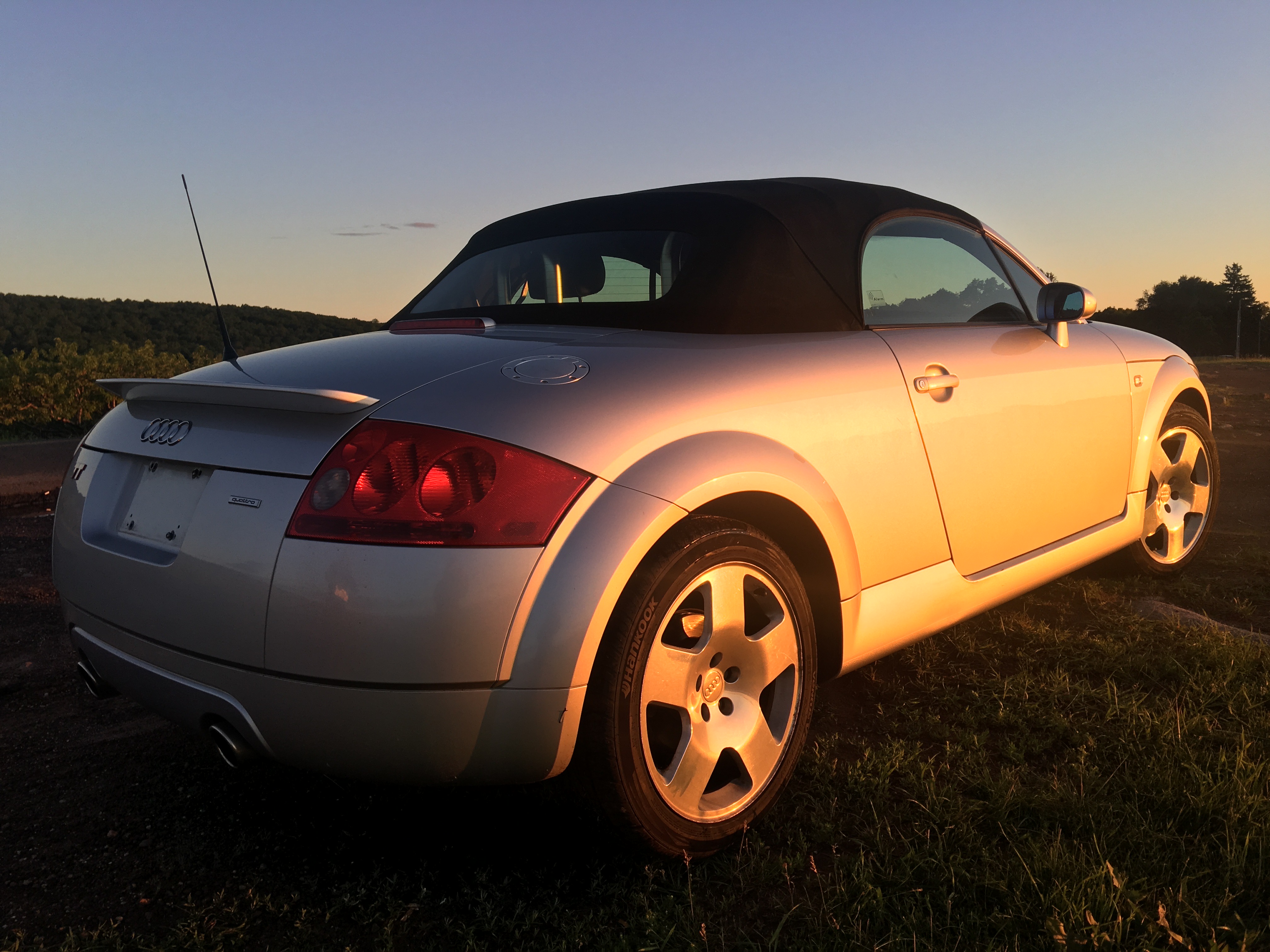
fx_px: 1064
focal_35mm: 29
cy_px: 476
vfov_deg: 48.2
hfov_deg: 61.7
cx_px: 635
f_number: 2.2
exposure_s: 1/260
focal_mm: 4.15
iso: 25
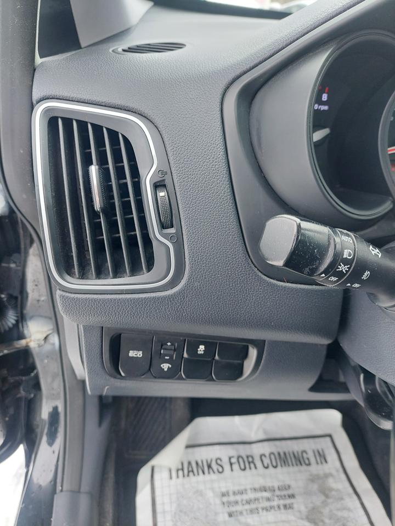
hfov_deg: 56.8
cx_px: 198
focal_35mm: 24
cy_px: 263
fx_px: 365
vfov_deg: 71.6
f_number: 1.8
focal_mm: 5.23
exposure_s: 1/60
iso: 64
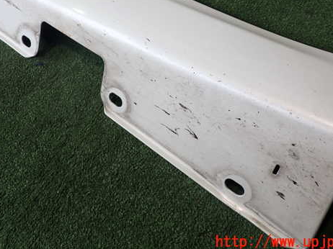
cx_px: 162
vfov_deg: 36.5
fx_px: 375
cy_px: 89
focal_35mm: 39
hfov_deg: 47.9
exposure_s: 1/125
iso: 200
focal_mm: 5.4
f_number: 2.3
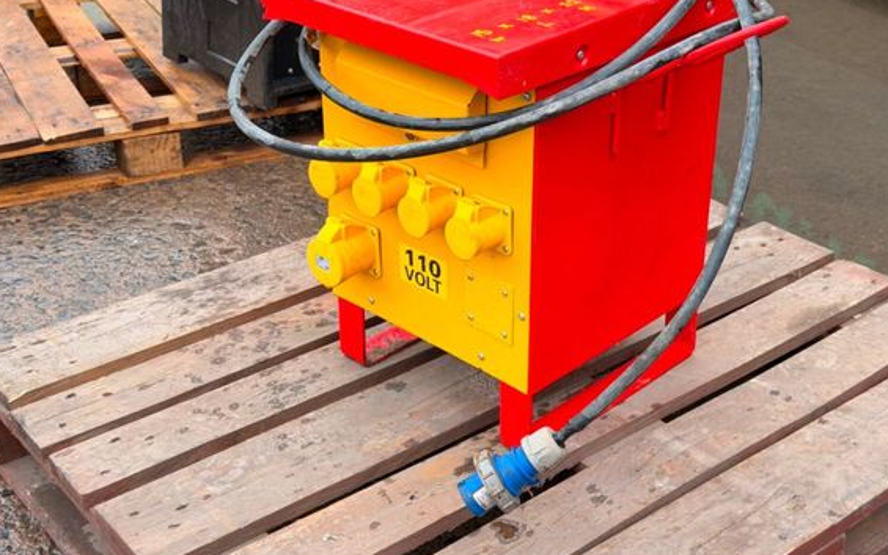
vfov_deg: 23.9
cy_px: 220
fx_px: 1307
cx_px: 464
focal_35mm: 54
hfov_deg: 37.5
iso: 64
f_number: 1.78
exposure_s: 1/587
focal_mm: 6.76
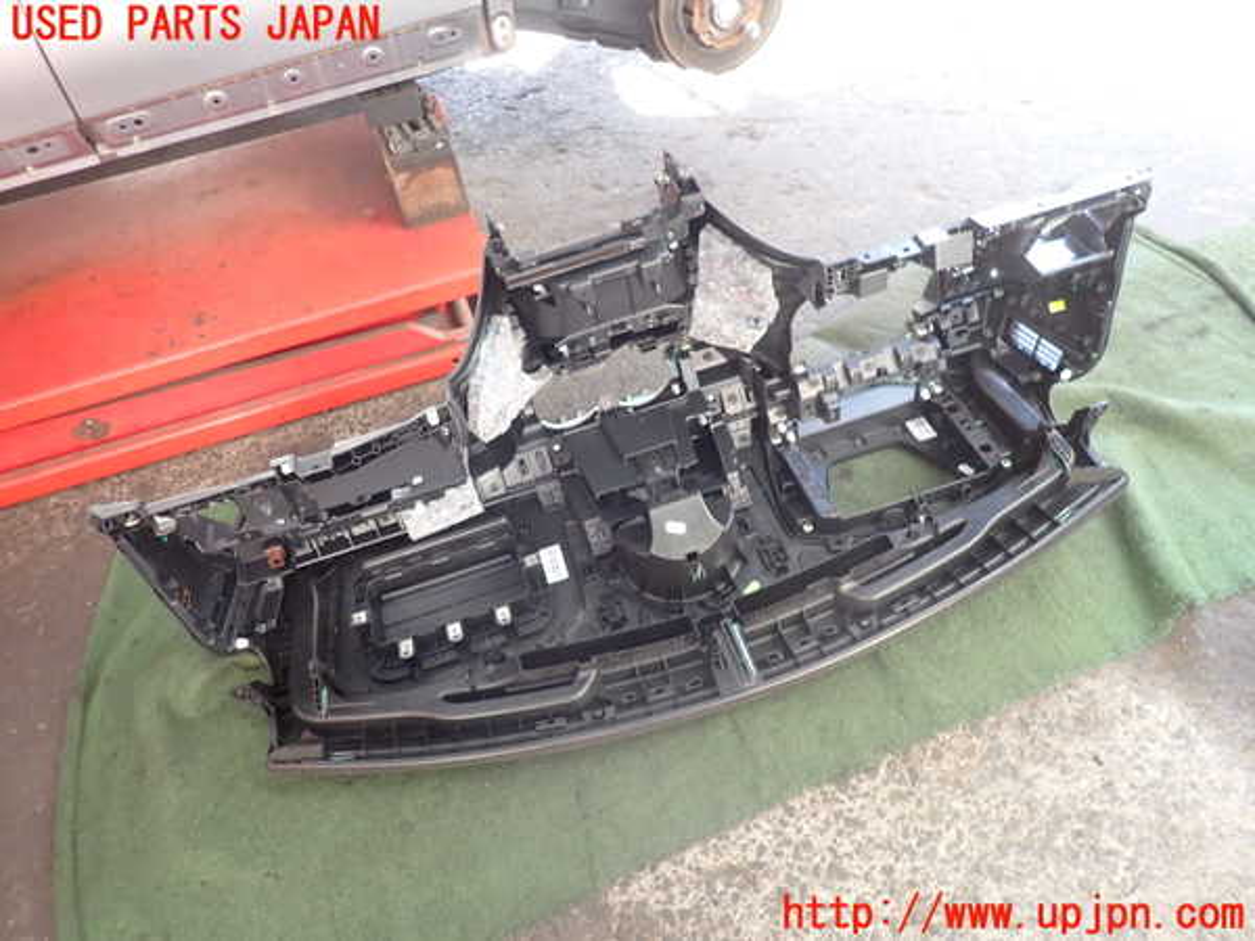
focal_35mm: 25
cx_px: 628
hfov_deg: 69.4
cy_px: 470
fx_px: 906
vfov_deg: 54.9
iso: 200
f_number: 2
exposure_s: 1/50
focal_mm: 4.5
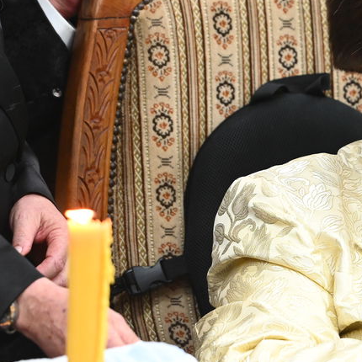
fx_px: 5892
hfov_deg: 3.5
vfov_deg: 3.5
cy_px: 187
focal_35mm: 498
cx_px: 495
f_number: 5
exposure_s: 1/125
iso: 2000
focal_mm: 180
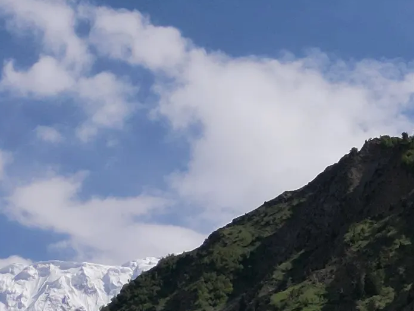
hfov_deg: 13.8
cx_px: 500
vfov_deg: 10.4
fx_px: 1662
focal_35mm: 139
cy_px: 446
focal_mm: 6.72
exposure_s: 1/1000
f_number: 1.7
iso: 110
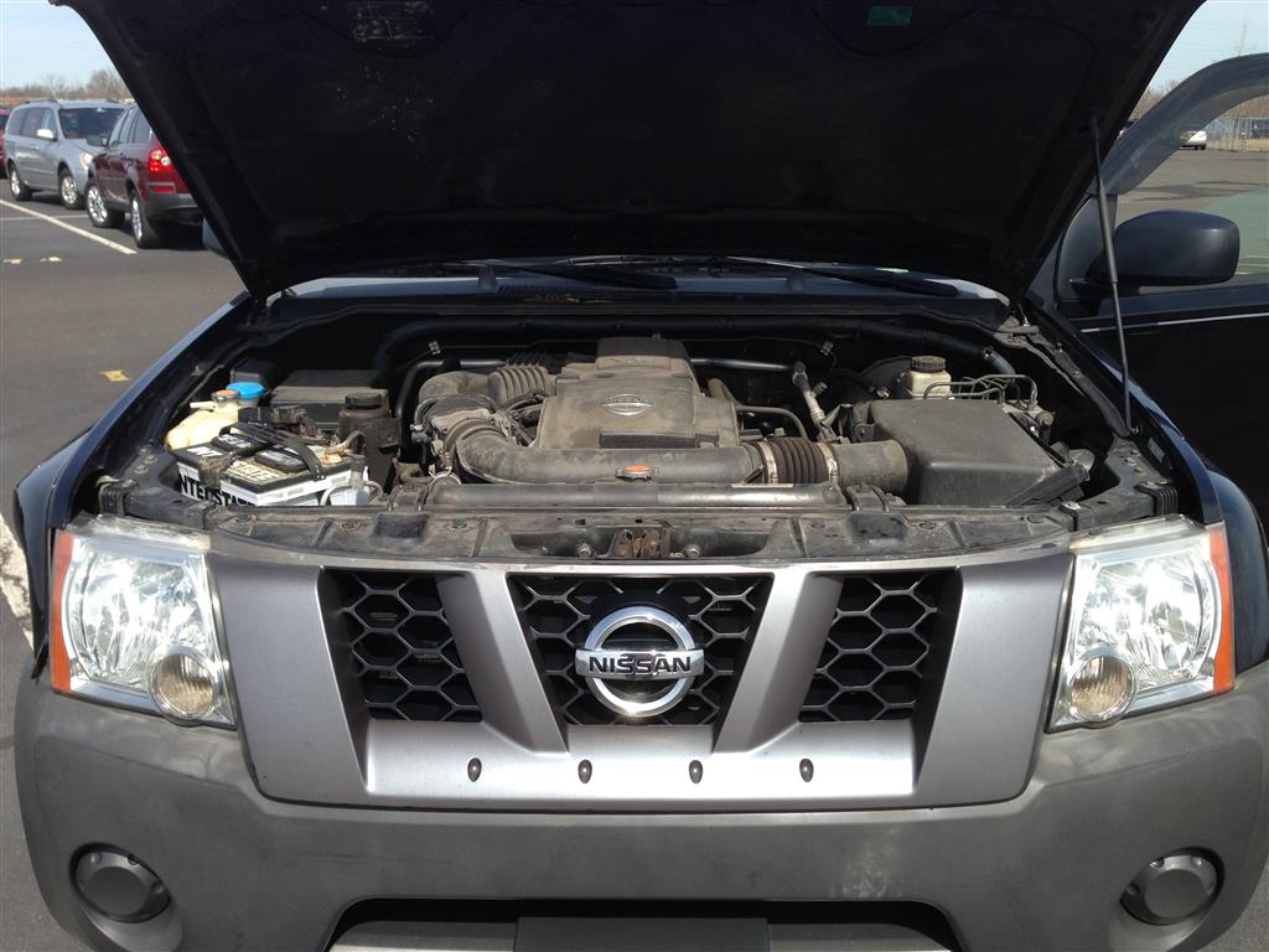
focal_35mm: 33
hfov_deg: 55.4
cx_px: 634
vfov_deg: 42.9
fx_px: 1210
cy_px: 476
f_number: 2.4
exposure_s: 1/1004
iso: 50
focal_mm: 4.13
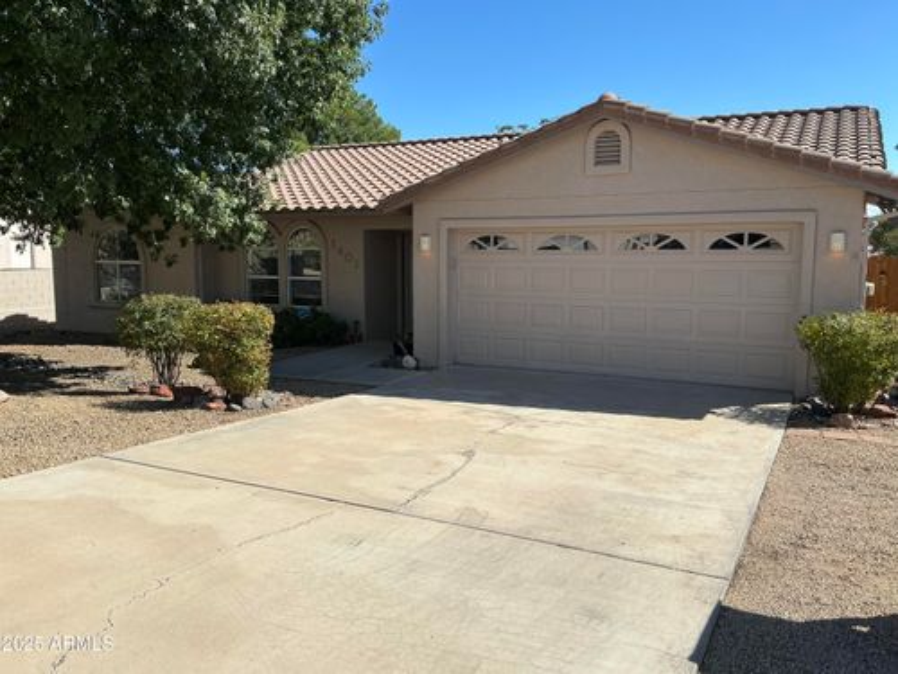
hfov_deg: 63.4
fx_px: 726
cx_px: 449
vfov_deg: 49.7
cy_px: 337
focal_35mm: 28
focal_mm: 3
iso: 25
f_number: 1.8
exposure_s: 1/2227
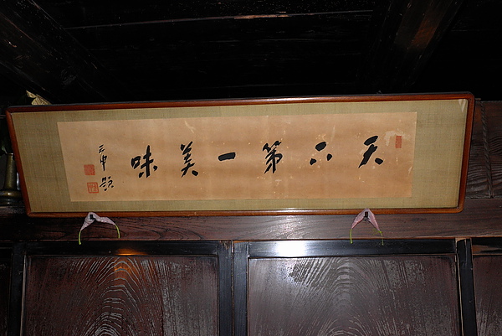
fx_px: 488
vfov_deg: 37.9
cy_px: 168
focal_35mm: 35
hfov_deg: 54.4
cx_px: 251
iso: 1600
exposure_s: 1/30
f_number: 8
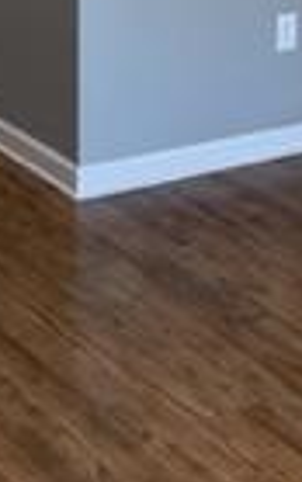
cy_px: -166
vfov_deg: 15.5
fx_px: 1671
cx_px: 337
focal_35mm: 127
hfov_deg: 10.2
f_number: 1.6
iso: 64
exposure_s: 1/60
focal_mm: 5.1
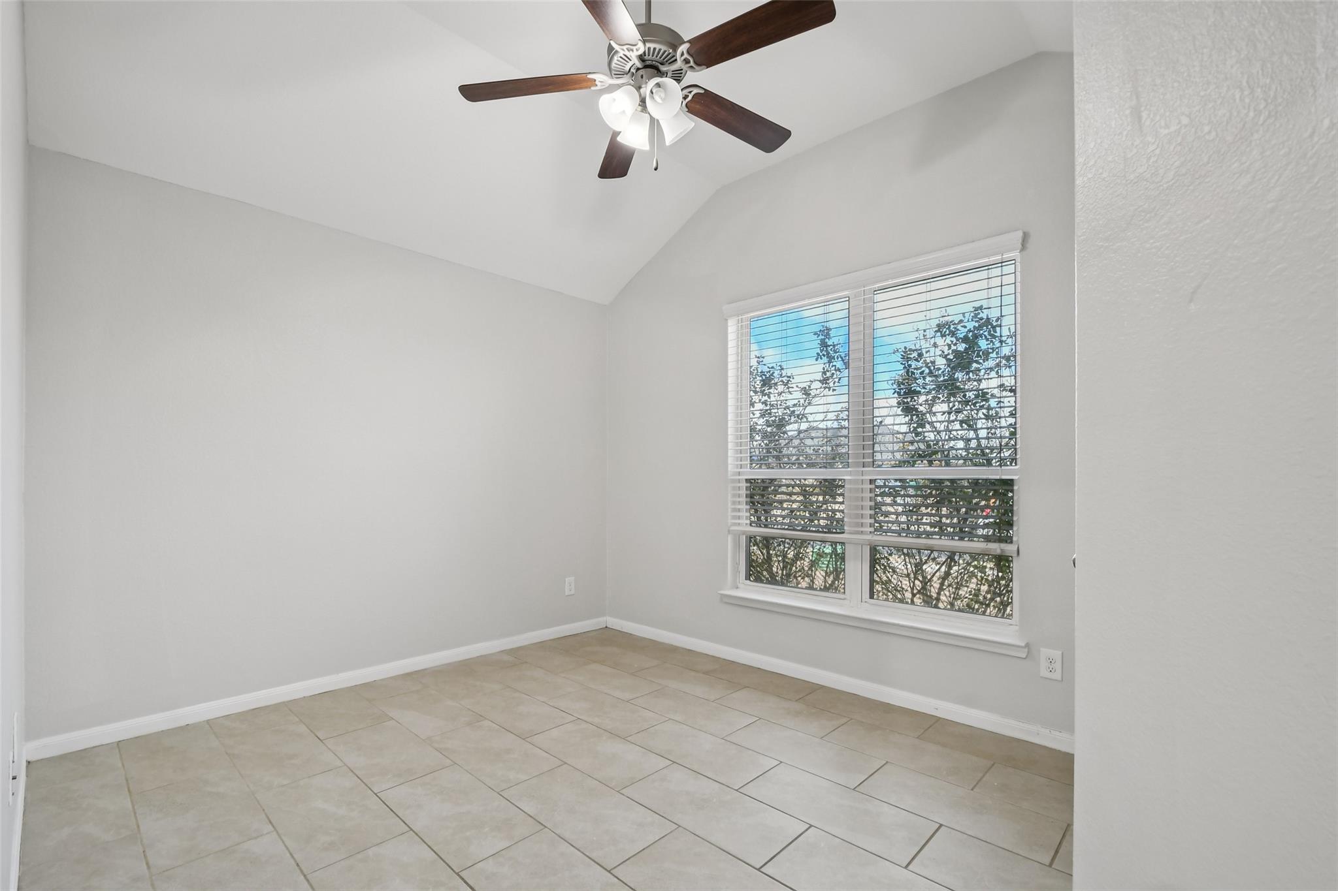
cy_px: 446
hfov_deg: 100.4
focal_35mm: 15
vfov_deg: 77.3
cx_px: 669
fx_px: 557
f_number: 8
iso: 400
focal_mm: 10
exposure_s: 1/30
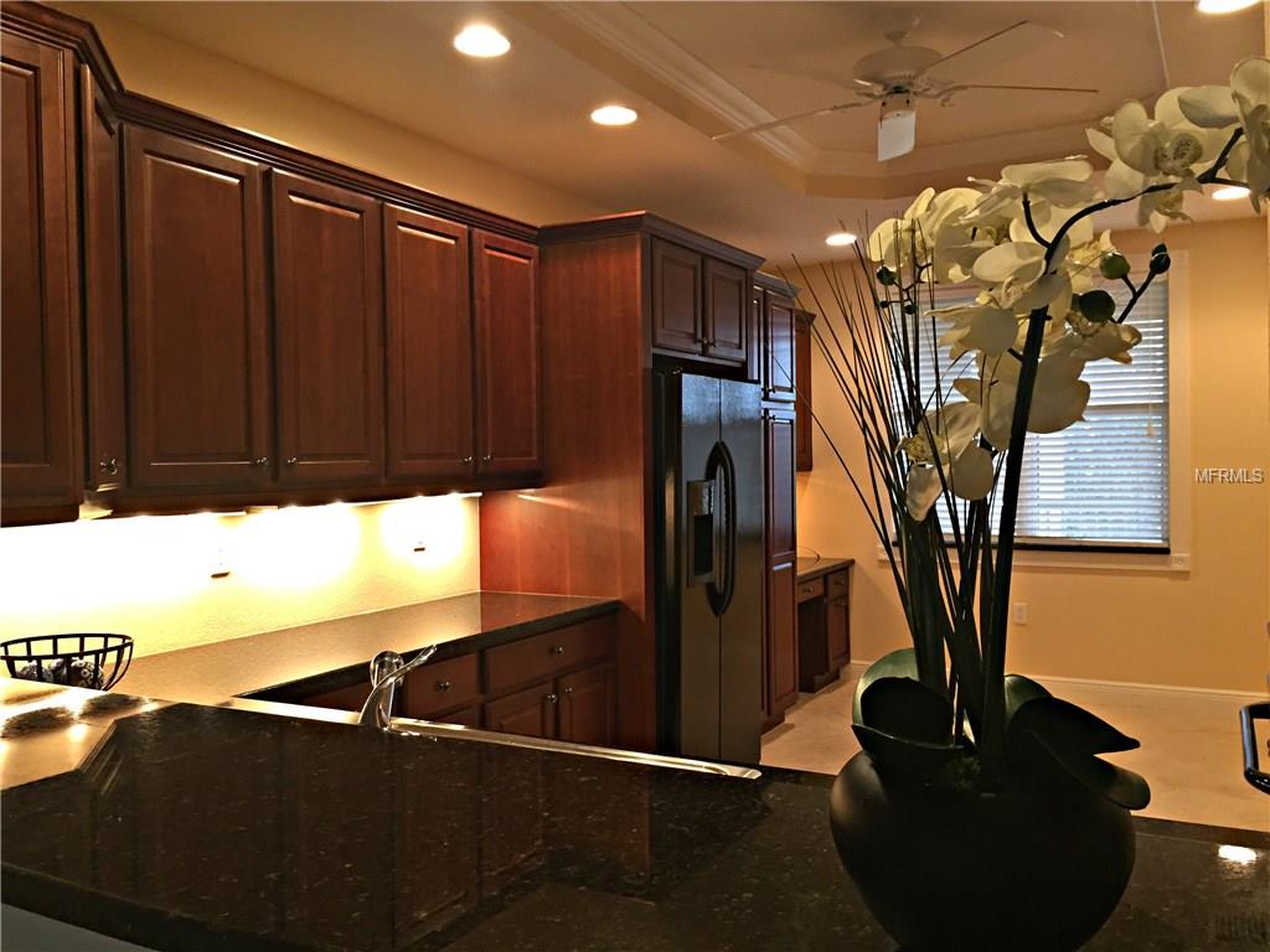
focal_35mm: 29
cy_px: 476
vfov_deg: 48.2
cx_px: 635
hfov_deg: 61.7
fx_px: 1064
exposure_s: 1/30
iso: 125
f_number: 2.2
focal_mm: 4.15
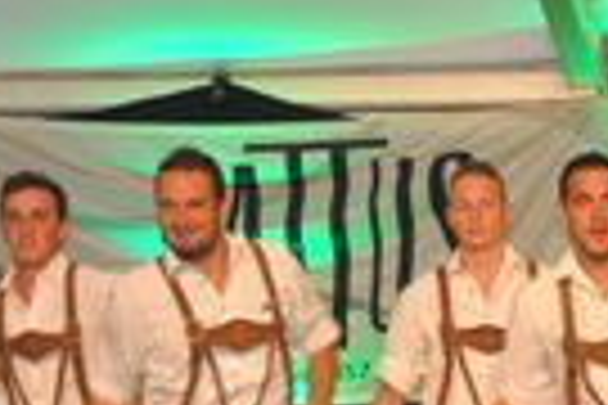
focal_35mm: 330
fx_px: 5573
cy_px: 644
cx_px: 585
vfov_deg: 4.1
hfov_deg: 6.2
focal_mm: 58
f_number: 5
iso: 800
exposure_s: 1/60
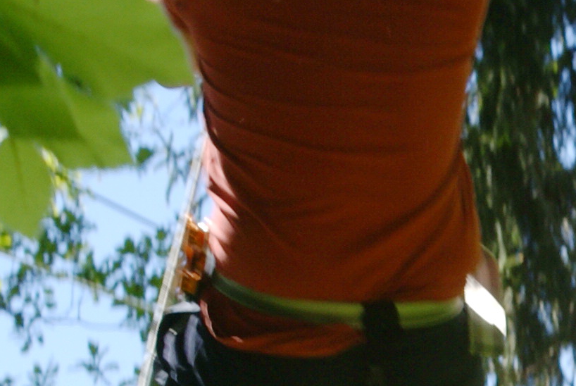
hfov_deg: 7.2
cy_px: 566
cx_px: 784
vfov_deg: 4.8
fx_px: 4550
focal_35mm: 284
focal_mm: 40
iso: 100
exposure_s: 1/125
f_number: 10
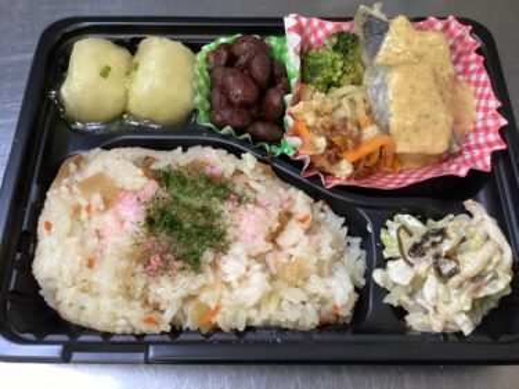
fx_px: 465
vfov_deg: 45.4
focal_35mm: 31
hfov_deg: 58.4
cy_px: 194
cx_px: 260
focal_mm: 3.3
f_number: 2.4
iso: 250
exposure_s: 1/60
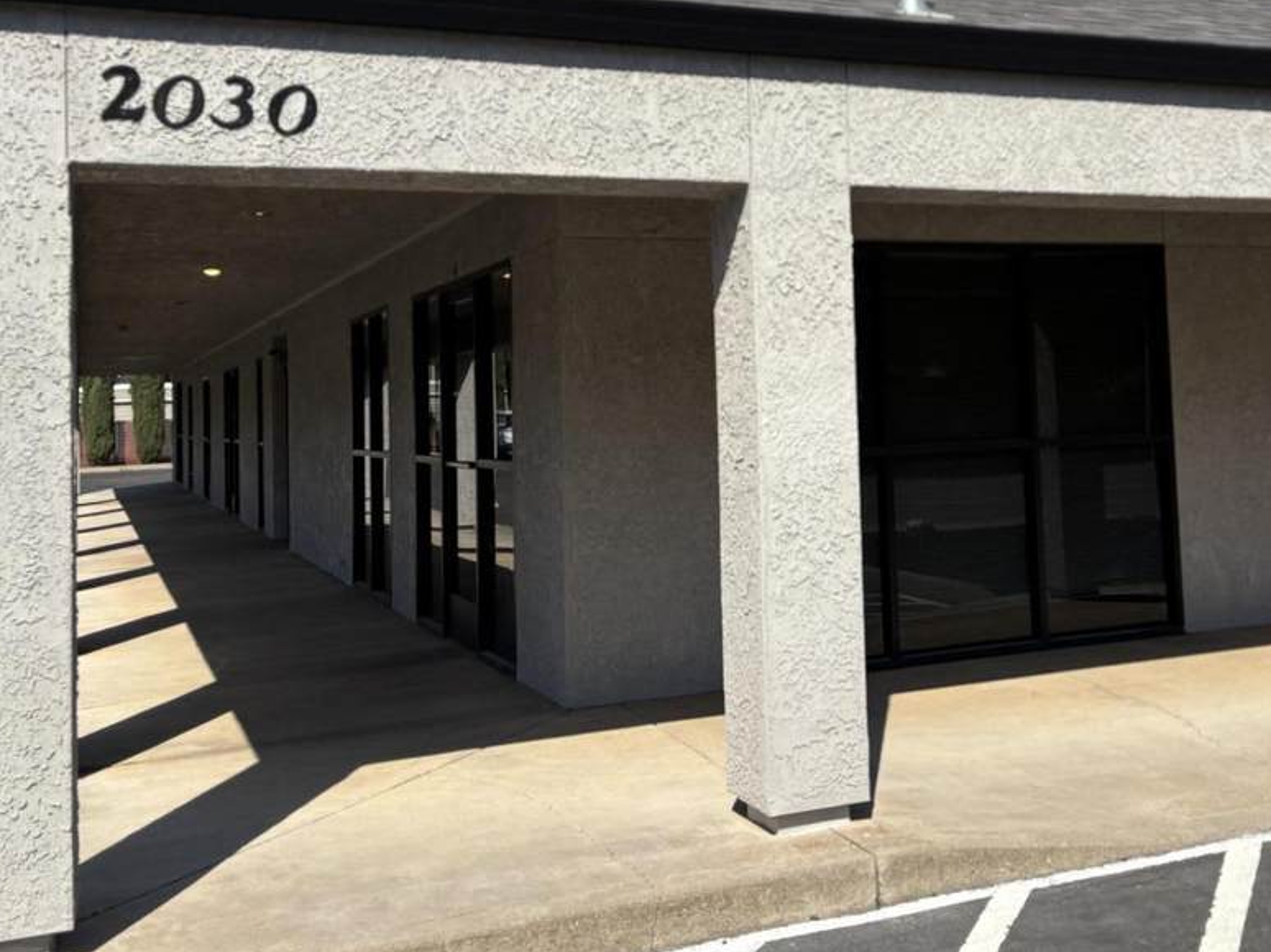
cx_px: 867
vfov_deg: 33.2
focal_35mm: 43
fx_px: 1578
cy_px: 300
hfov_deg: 43.1
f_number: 1.6
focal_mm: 5.96
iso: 50
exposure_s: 1/5618
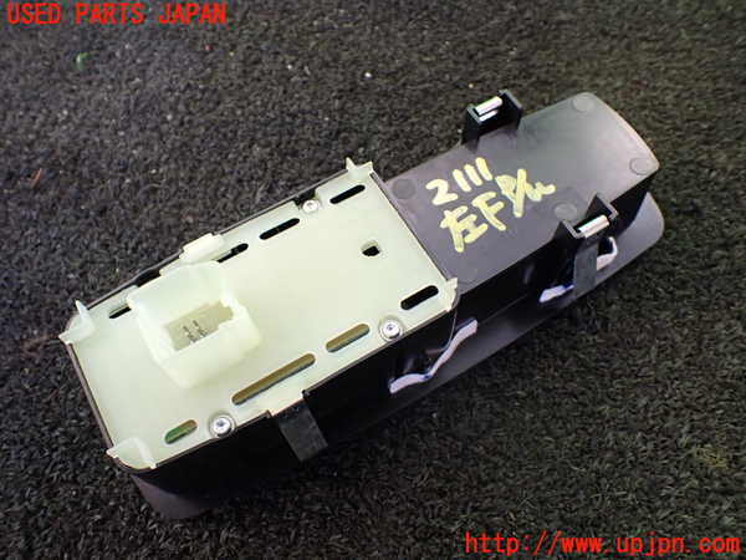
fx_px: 647
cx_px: 373
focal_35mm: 30
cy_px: 280
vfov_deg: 46.8
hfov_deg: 60.0
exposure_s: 1/125
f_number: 2.3
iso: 250
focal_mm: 5.4
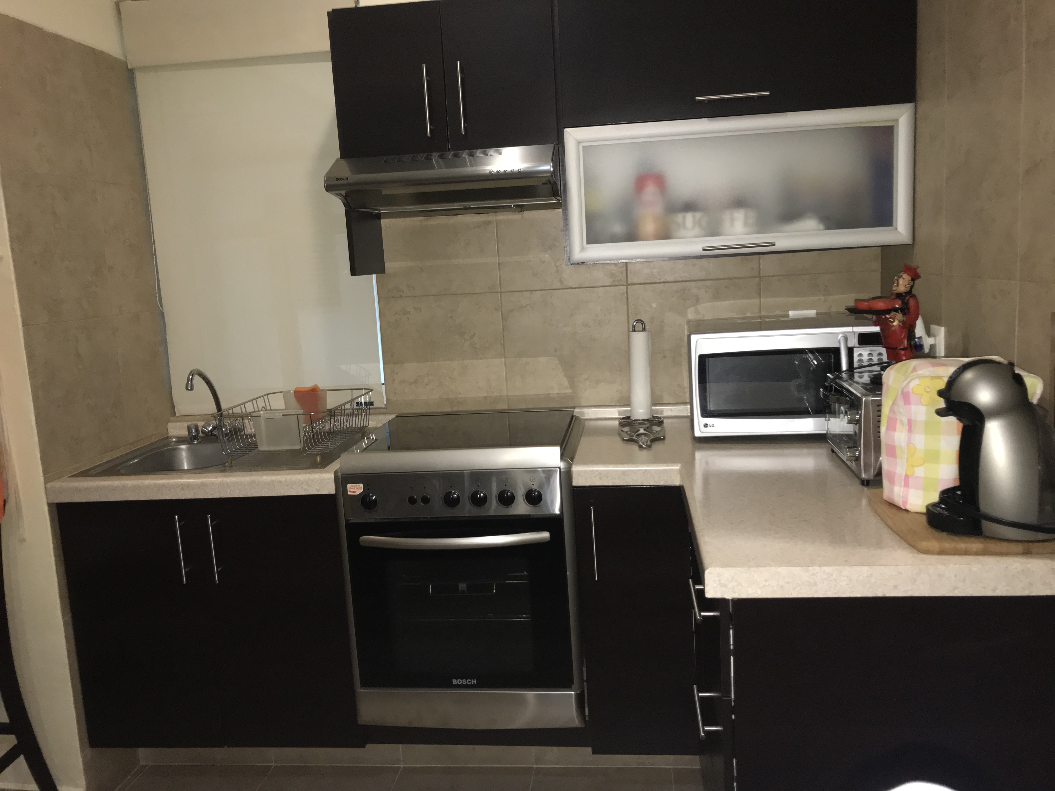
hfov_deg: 63.4
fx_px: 853
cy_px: 396
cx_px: 528
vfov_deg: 49.7
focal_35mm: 28
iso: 64
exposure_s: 1/16
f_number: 1.8
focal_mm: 3.99
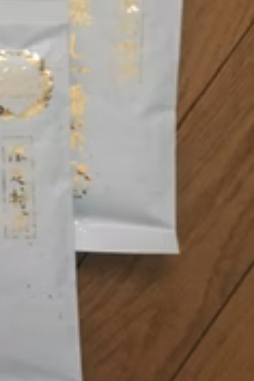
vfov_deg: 27.2
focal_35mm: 73
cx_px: -67
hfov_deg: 17.6
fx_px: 773
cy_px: 77
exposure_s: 1/15
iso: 640
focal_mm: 3.3
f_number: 2.4
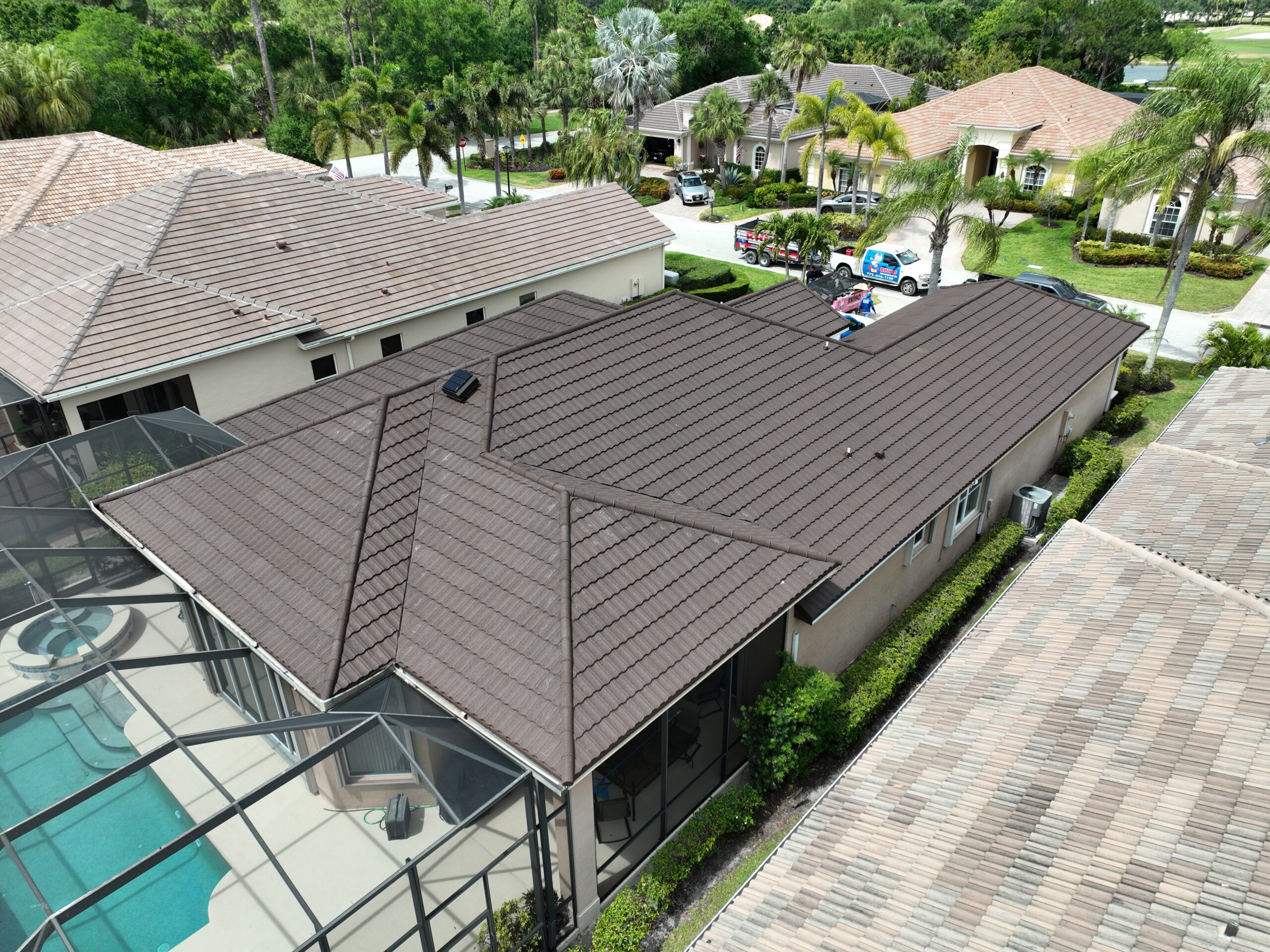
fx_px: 880
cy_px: 476
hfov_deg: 71.6
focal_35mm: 24
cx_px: 635
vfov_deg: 56.8
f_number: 2.8
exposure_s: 1/200
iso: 100
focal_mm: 12.29
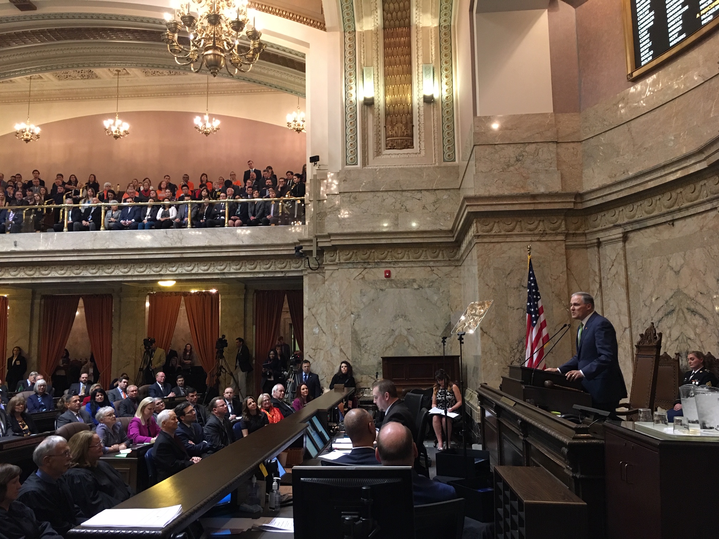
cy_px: 270
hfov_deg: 61.7
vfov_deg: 48.2
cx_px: 360
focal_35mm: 29
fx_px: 602
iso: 200
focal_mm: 4.15
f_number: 2.2
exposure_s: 1/20
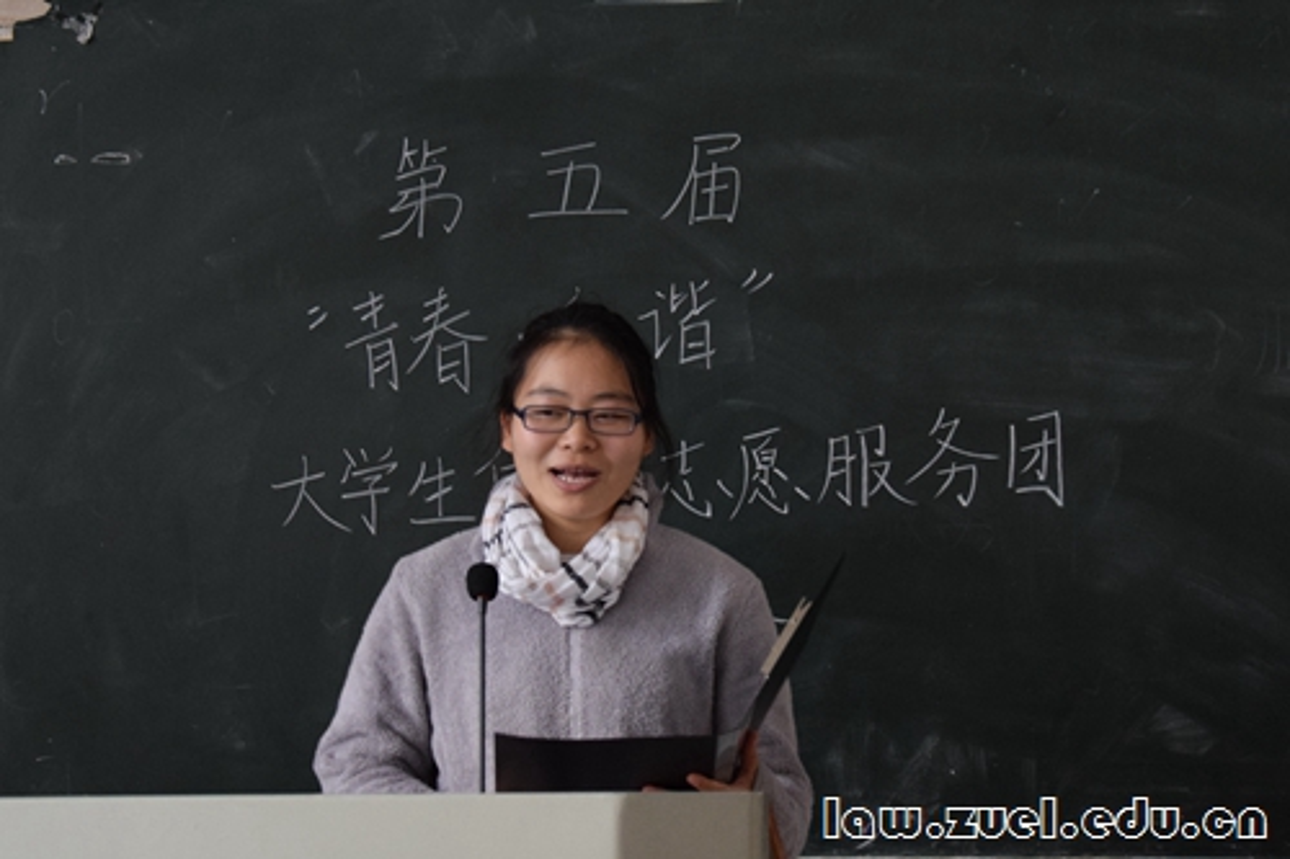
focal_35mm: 93
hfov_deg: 21.9
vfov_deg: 14.7
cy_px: 430
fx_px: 3331
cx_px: 645
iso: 1600
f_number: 4.8
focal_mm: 62
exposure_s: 1/60
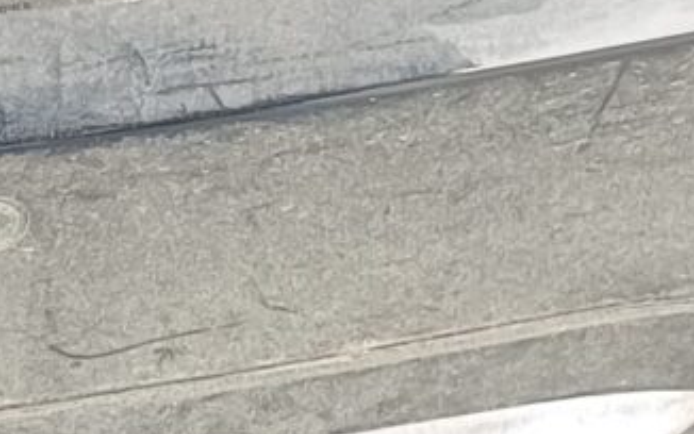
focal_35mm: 200
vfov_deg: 5.4
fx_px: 3784
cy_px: -1547
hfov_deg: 10.4
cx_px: 637
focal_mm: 5.59
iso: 432
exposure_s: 1/101
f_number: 1.88
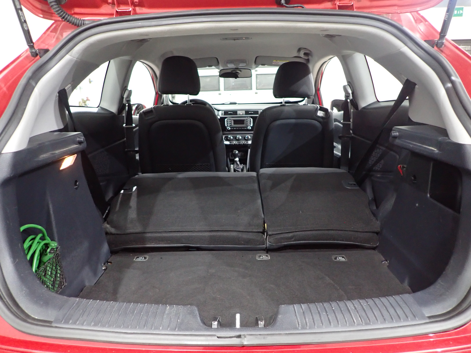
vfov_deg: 54.9
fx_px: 340
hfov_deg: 69.4
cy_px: 176
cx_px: 236
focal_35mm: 25
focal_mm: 4.5
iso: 640
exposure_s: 1/30
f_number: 2
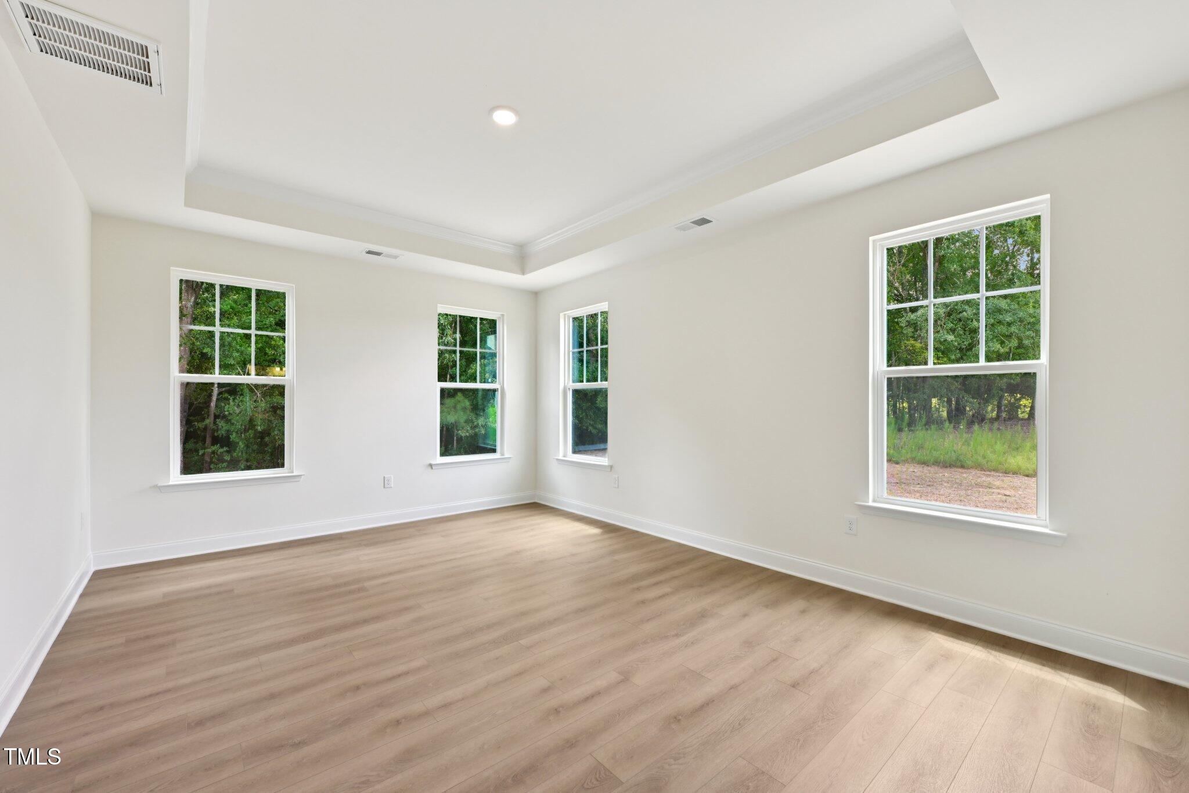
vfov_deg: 81.2
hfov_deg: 104.3
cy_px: 396
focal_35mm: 14
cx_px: 594
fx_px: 462
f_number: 8
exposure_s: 1/40
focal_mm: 14
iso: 200
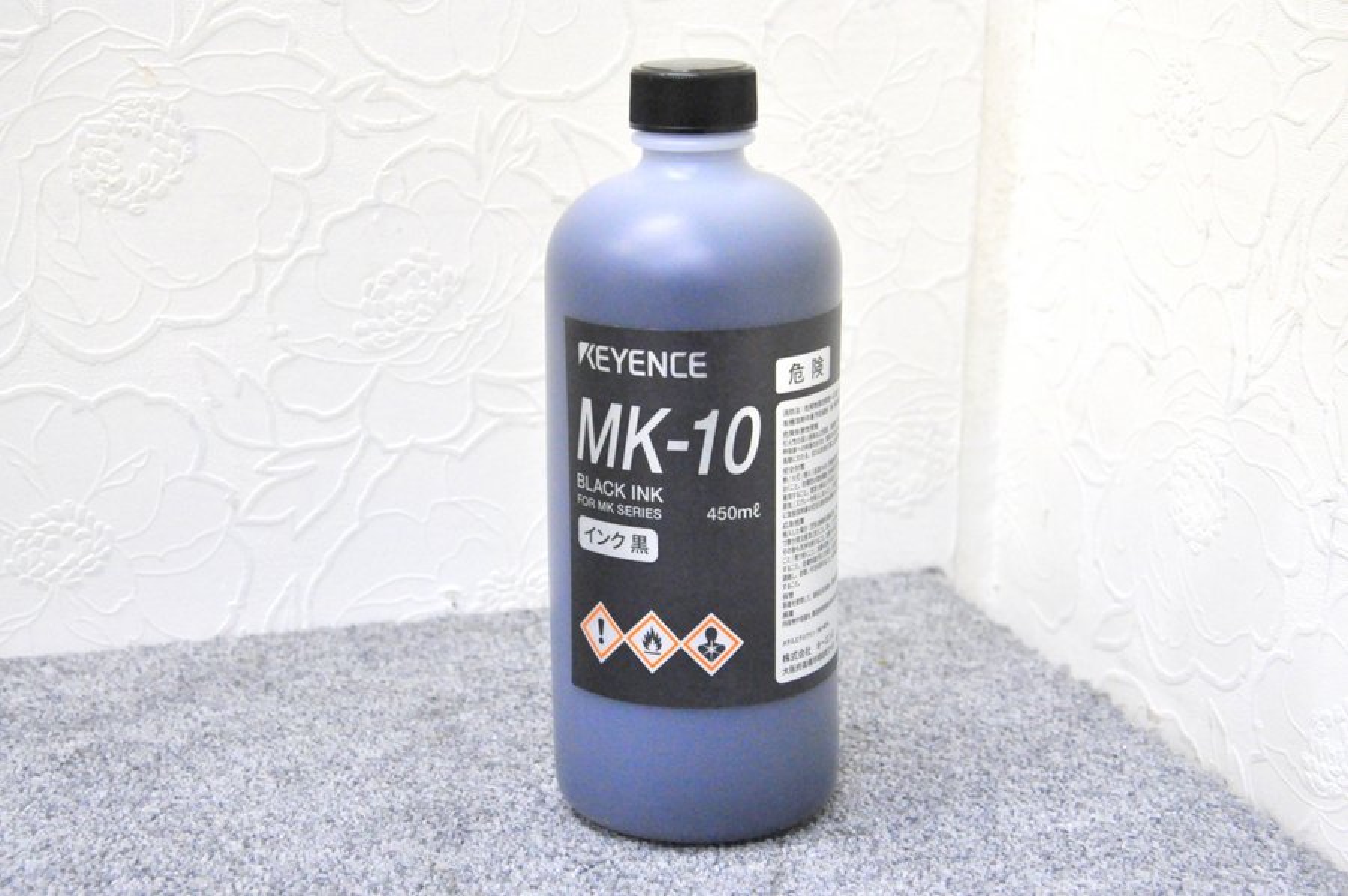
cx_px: 674
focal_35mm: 75
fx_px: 2805
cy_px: 448
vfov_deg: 18.1
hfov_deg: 27.0
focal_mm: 50
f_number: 10
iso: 3200
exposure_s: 1/100
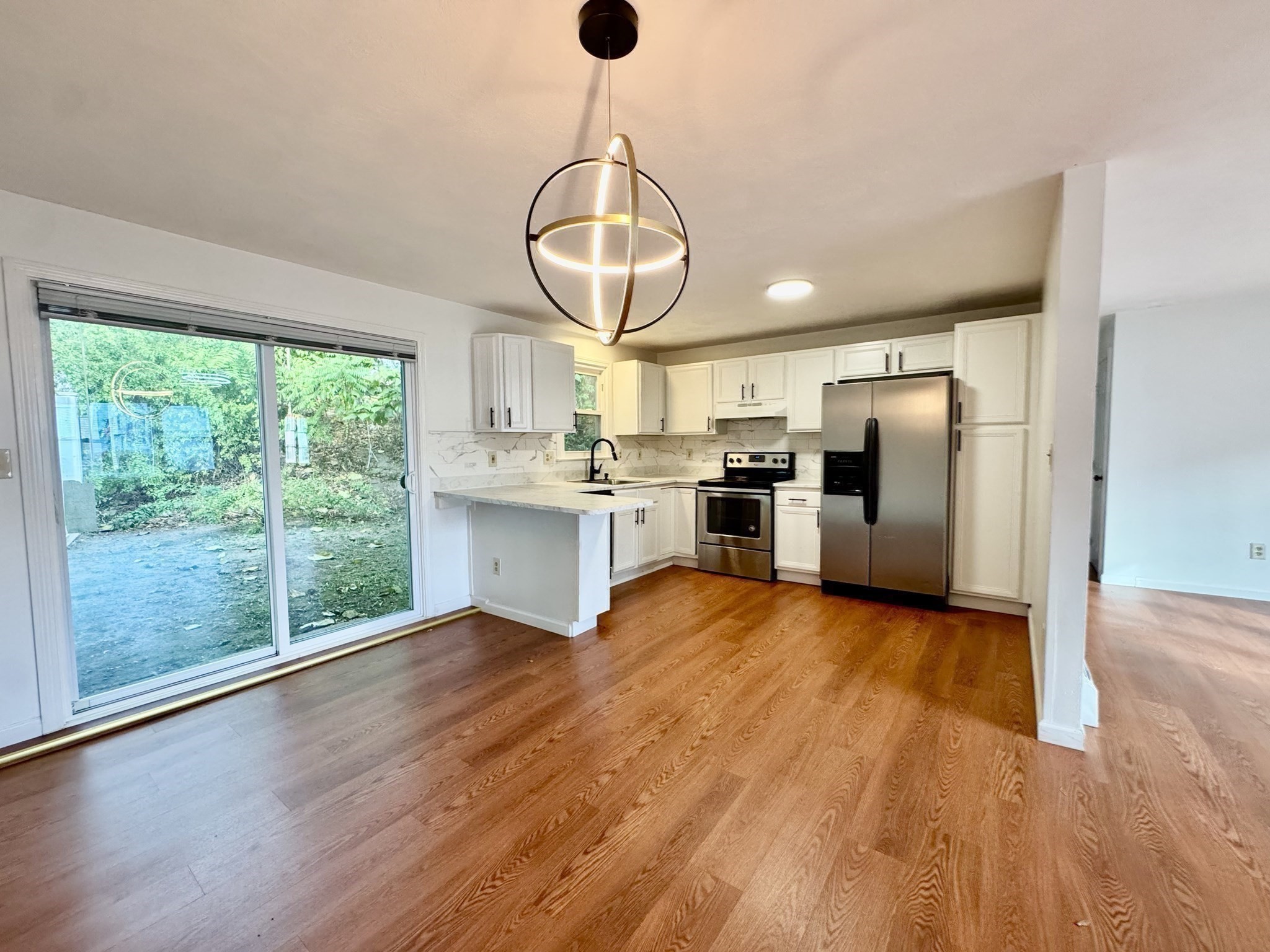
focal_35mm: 14
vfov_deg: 85.7
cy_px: 476
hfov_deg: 102.1
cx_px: 635
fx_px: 514
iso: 250
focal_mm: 2.22
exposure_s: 1/120
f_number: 2.2
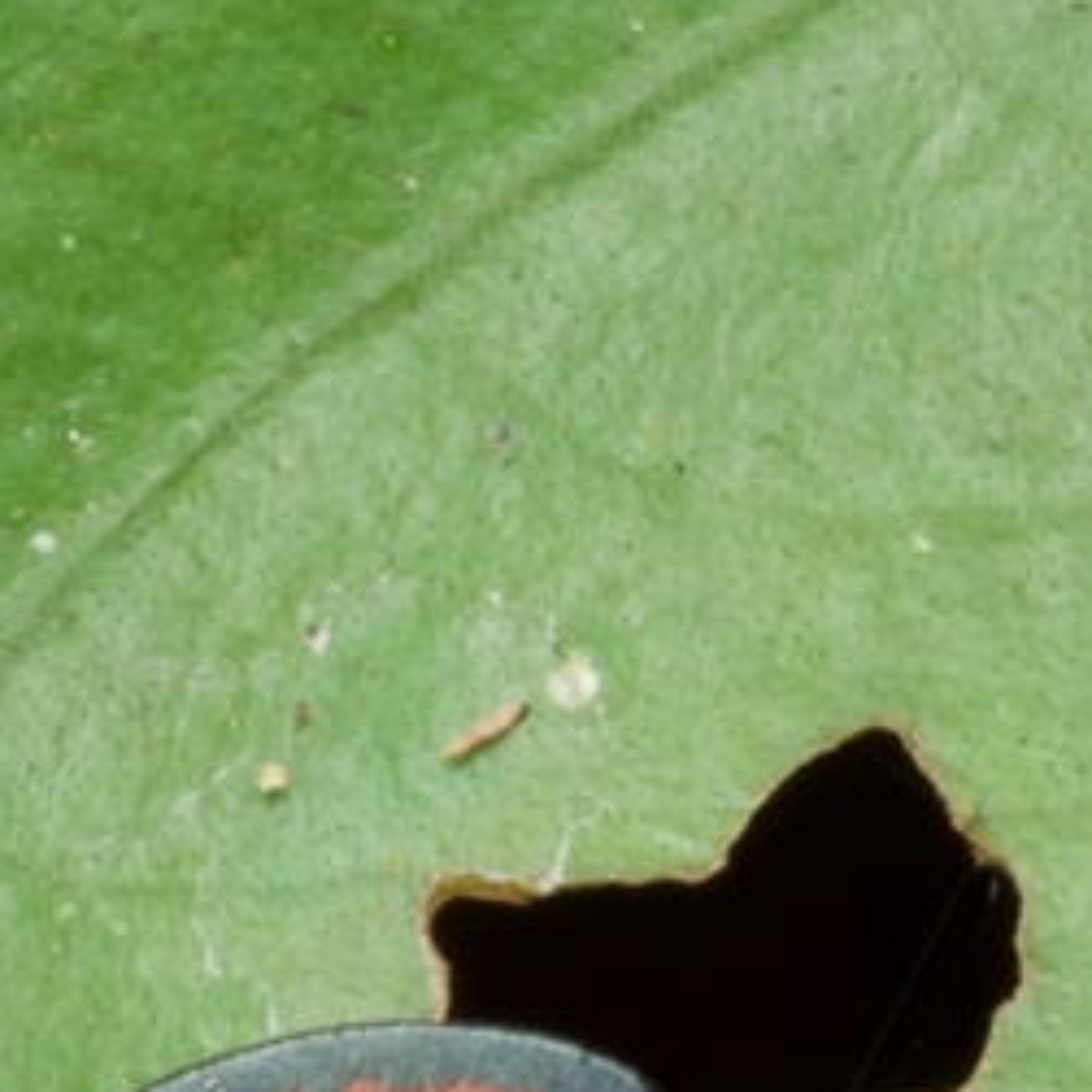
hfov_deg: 3.6
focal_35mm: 482
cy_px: 1507
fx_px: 17203
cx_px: 757
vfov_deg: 3.6
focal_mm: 60
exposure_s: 1/60
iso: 400
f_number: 16
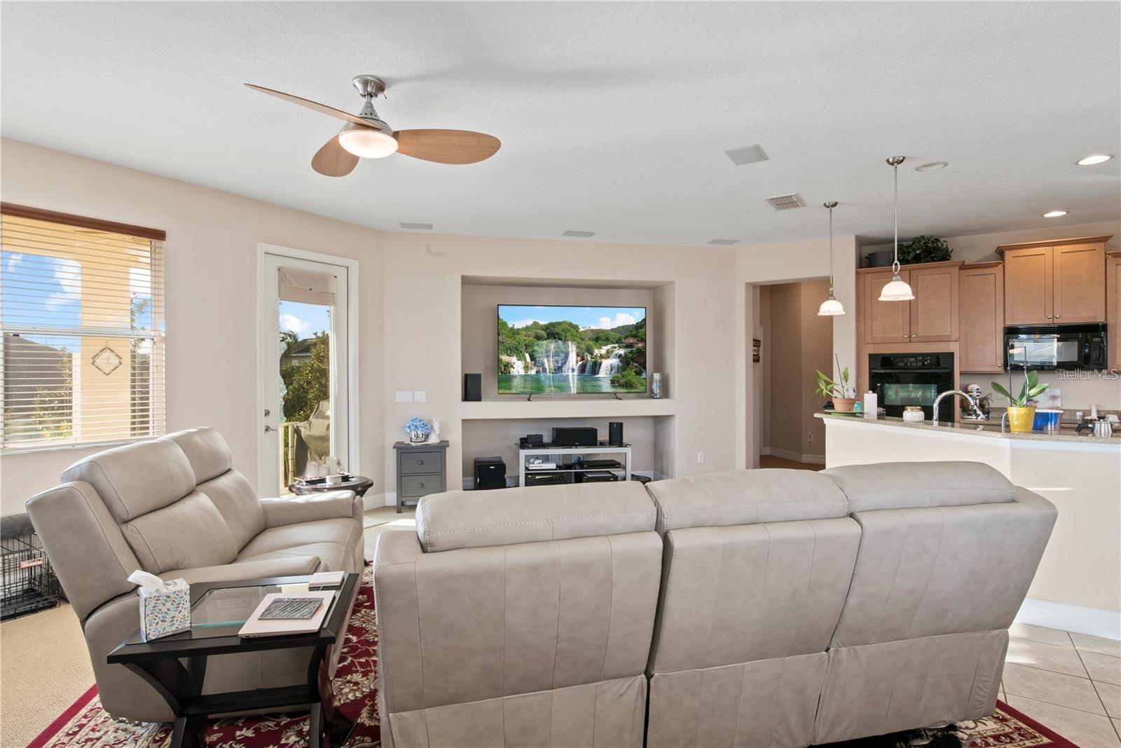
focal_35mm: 19
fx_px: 592
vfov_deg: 64.6
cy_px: 374
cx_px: 560
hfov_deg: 86.9
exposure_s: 1/2
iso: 100
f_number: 19
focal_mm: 19
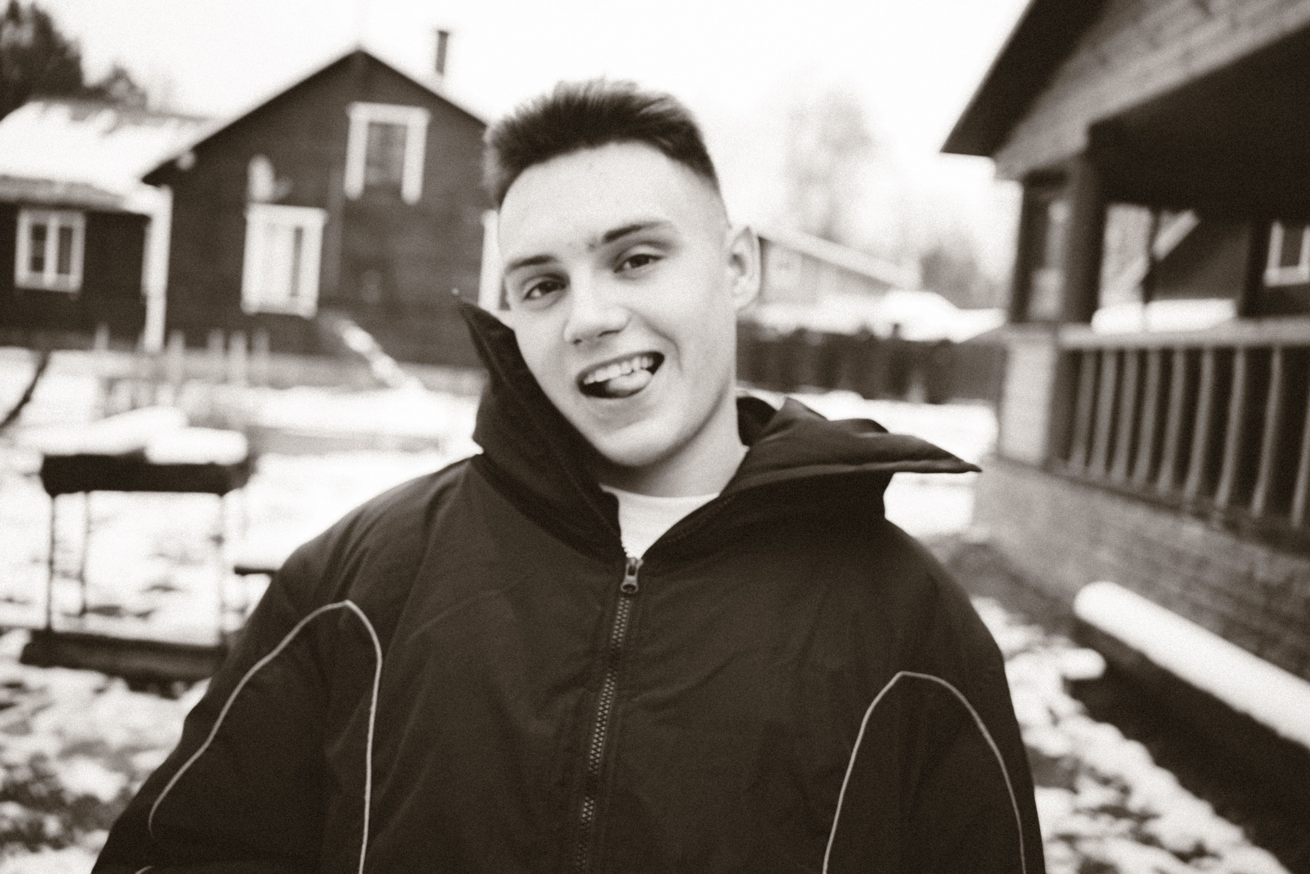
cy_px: 437
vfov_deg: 46.4
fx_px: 1019
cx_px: 655
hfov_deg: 65.5
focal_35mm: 28
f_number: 2.8
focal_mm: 28
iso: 200
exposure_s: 1/160
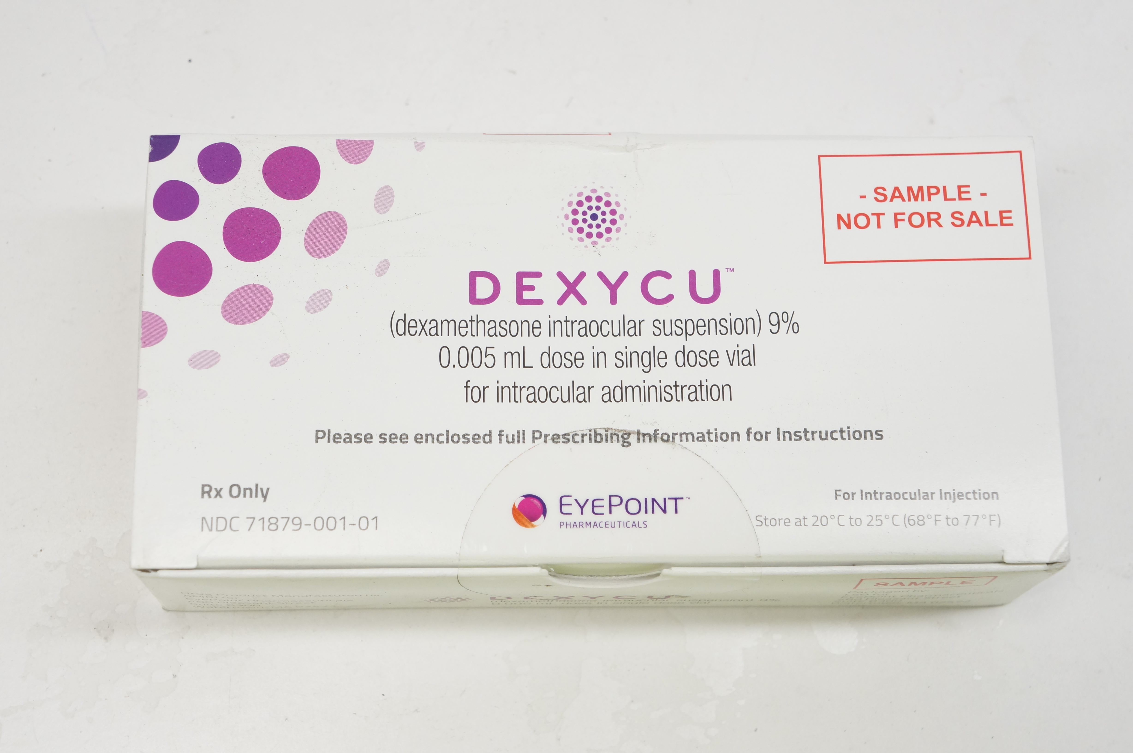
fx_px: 1933
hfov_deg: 32.7
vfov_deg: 22.0
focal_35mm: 62
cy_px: 376
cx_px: 566
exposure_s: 1/125
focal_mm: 41
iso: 800
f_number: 7.1
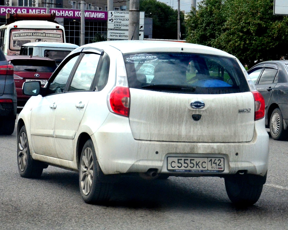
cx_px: 134
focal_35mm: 77
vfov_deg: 20.0
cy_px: 115
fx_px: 653
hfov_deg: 24.9
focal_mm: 45
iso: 800
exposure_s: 1/1250
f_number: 5
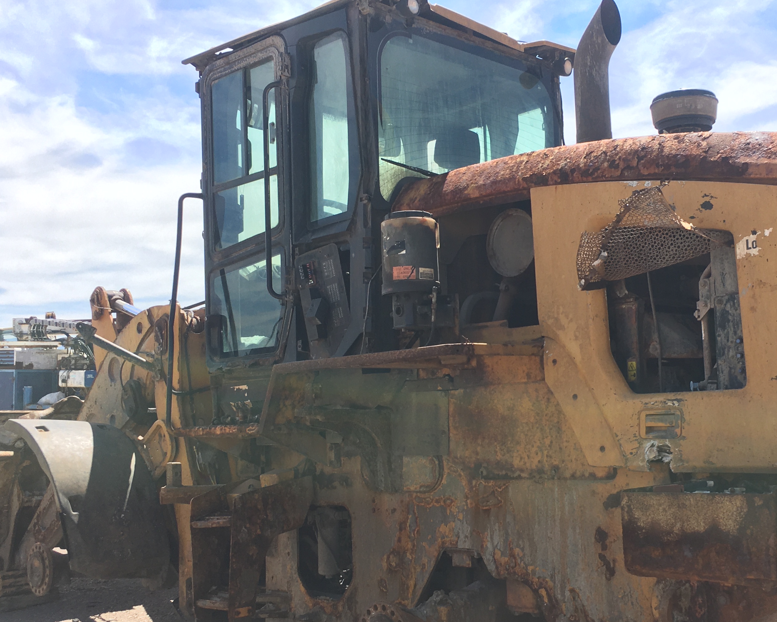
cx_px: 484
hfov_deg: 40.1
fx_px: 1058
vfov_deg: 32.7
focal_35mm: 46
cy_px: 355
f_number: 2.2
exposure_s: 1/705
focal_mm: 4.15
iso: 25
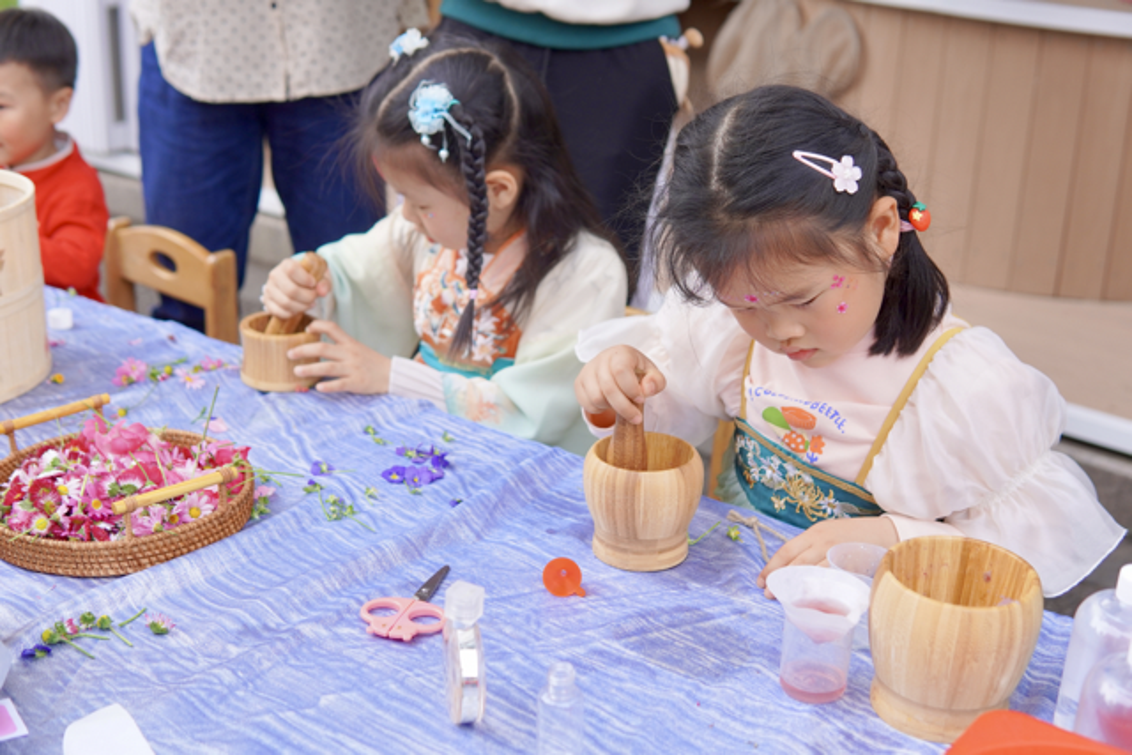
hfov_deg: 43.6
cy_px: 378
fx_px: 1415
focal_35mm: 45
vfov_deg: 29.9
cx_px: 566
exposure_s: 1/1000
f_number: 2.8
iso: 320
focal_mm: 30
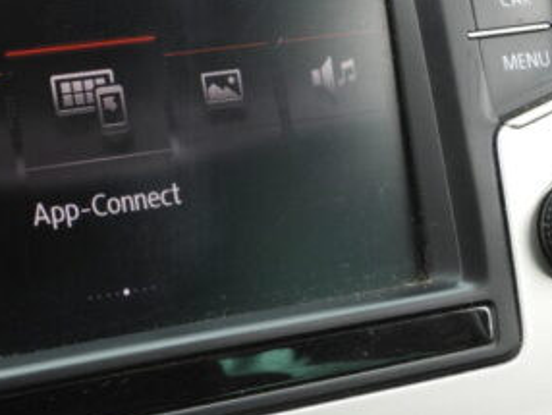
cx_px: 48
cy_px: 201
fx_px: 1867
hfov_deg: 16.6
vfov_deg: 12.7
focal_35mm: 117
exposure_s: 1/80
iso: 100
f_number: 3.2
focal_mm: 8.5
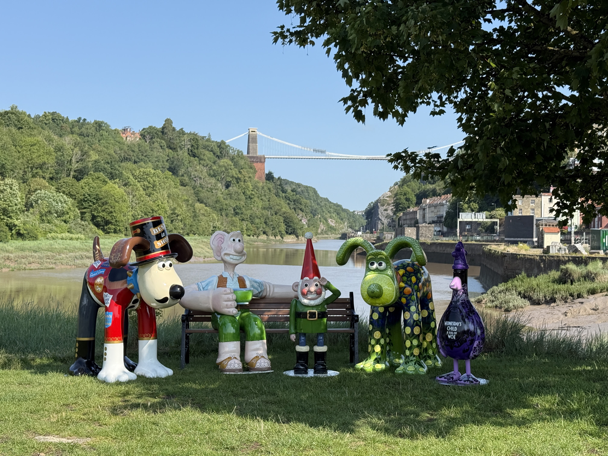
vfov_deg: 30.3
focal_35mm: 48
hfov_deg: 39.7
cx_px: 304
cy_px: 228
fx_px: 843
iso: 100
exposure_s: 1/2577
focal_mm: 6.76
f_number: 1.78
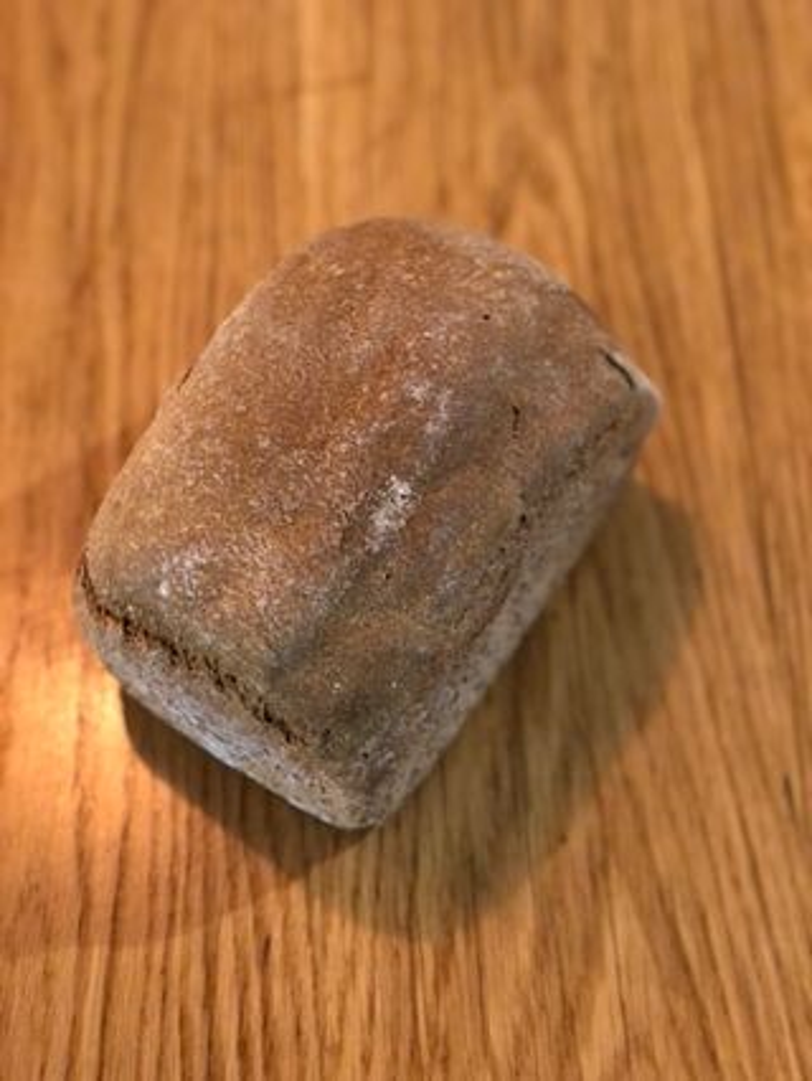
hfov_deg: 25.7
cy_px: 540
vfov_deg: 33.8
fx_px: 1781
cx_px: 406
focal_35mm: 57
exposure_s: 1/33
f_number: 2.8
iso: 1250
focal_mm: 6.6
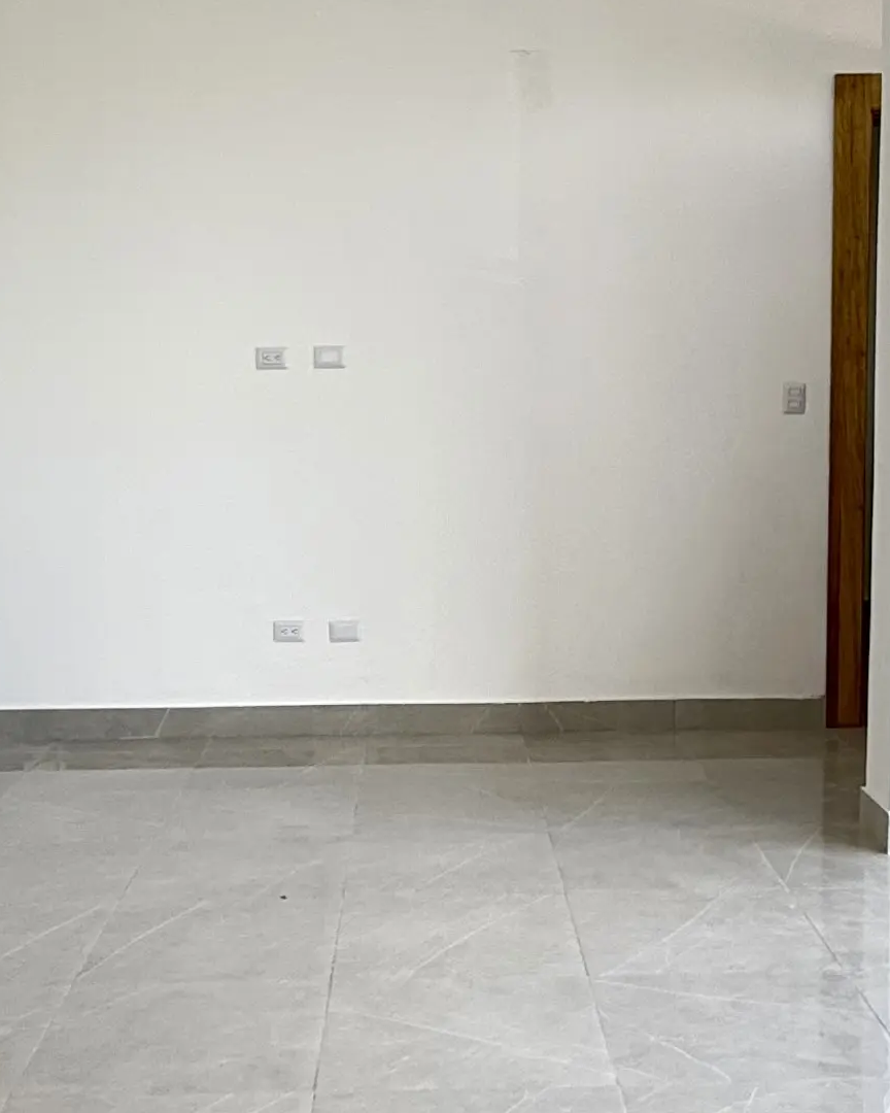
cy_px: 622
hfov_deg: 29.7
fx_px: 1679
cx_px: 458
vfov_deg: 36.6
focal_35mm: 51
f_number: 2.2
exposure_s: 1/99
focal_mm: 2.22
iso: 64
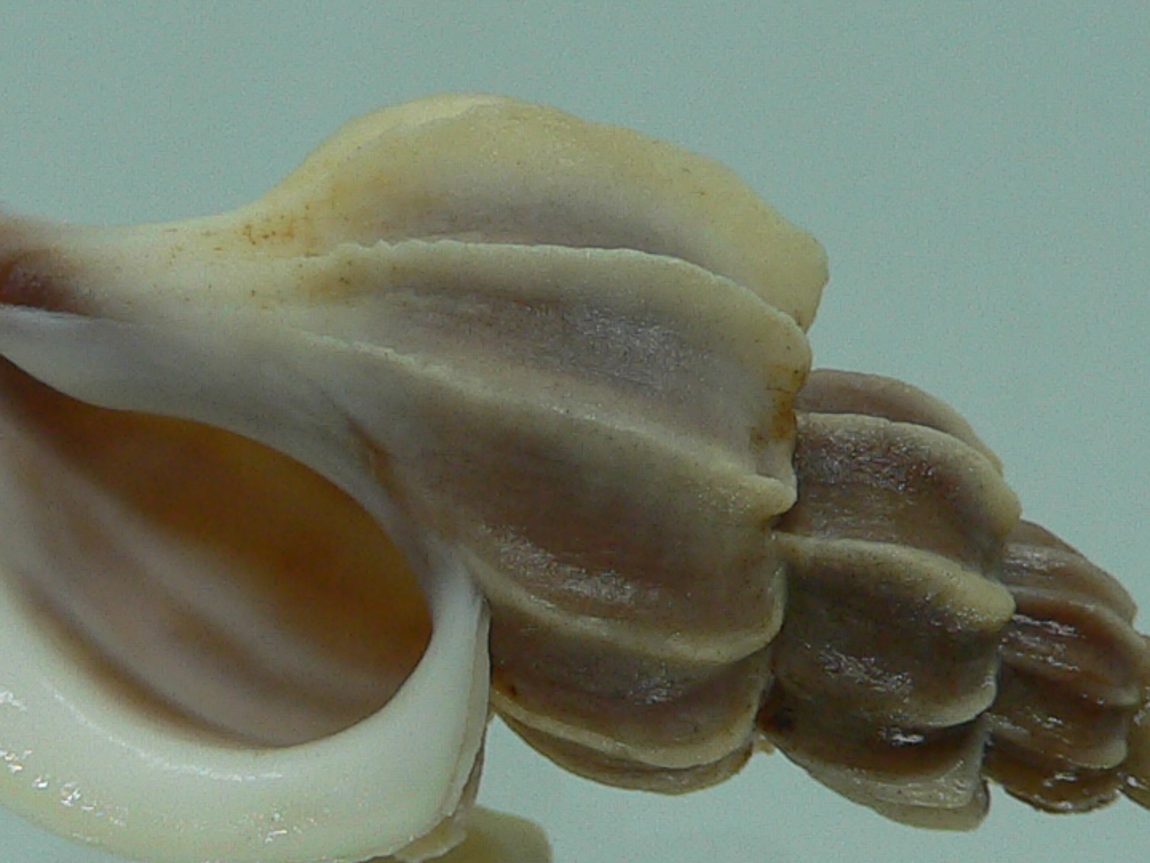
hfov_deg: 20.0
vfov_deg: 15.0
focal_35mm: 98
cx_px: 391
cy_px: 729
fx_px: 3256
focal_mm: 4.6
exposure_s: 1/60
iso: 80
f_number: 2.8
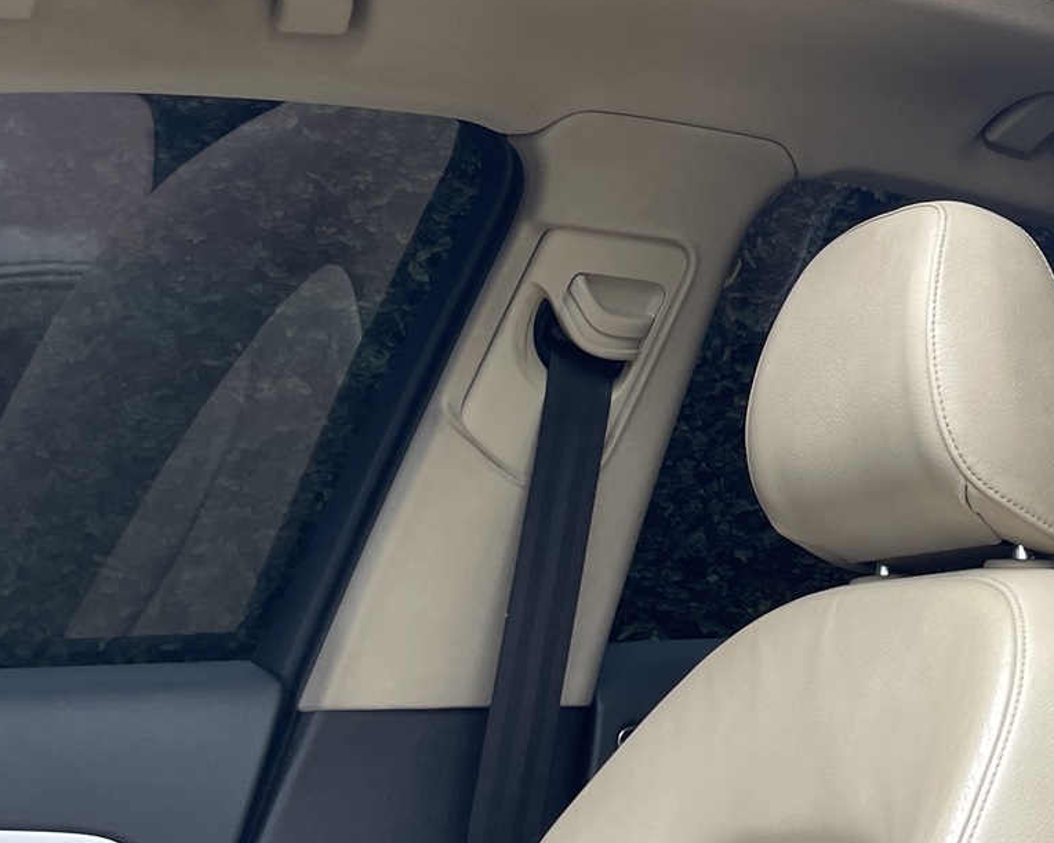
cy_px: -55
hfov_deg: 26.3
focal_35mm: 67
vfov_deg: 21.7
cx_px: 1134
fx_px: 2090
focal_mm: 4.2
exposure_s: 1/156
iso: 32
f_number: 1.6
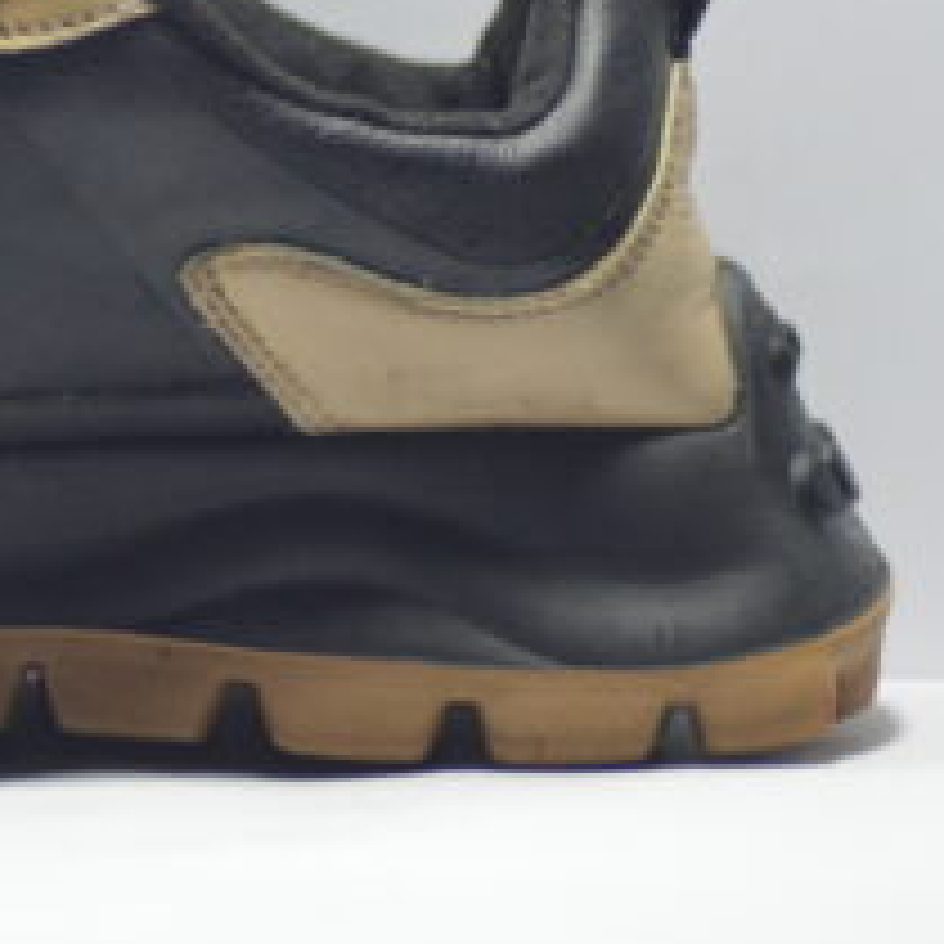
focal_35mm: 491
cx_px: -243
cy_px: 110
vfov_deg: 3.6
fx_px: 15155
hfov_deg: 3.6
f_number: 4.2
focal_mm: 135
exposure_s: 1/125
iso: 900
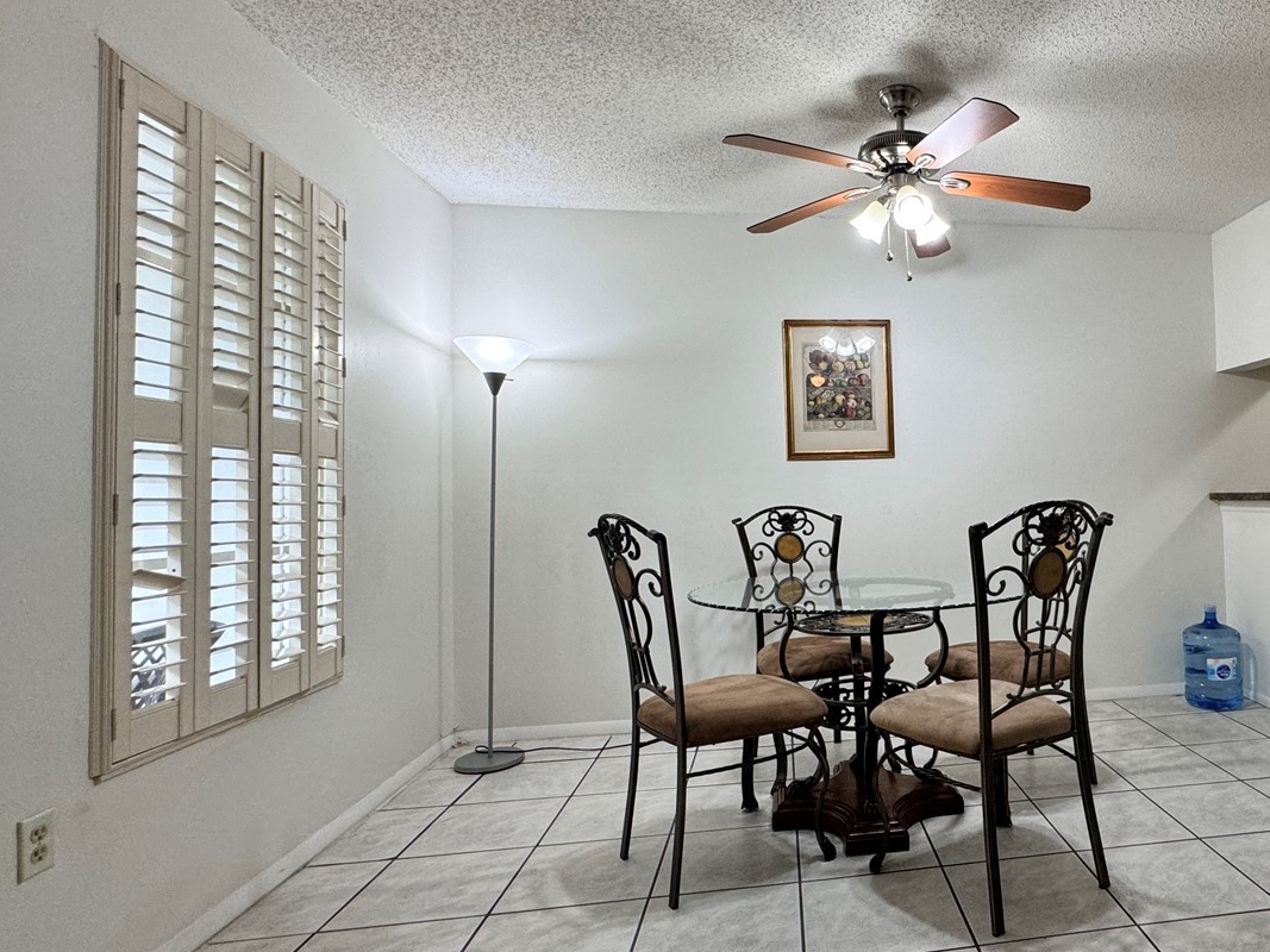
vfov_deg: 63.4
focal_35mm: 21
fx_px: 770
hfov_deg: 74.8
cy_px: 462
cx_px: 909
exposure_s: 1/120
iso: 160
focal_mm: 2.22
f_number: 2.2
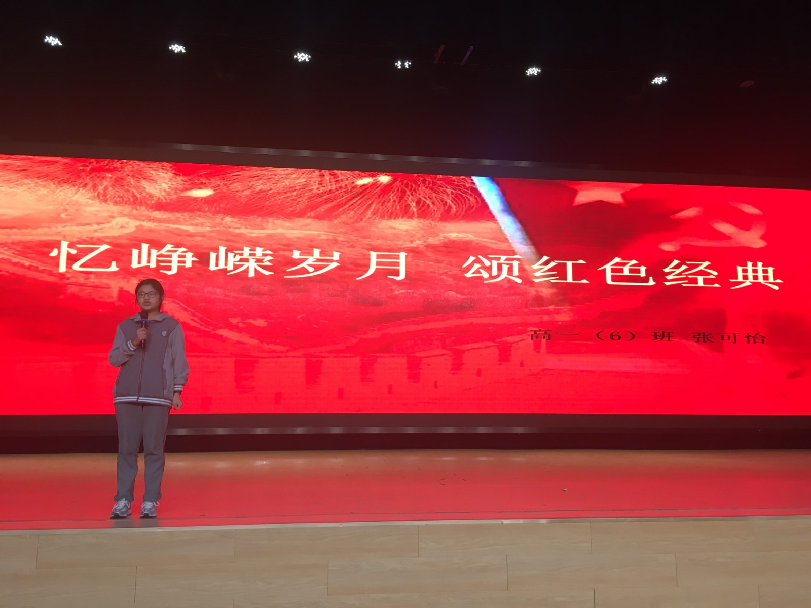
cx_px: 406
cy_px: 304
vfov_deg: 48.2
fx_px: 679
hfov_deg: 61.7
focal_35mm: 29
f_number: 2.2
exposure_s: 1/33
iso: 40
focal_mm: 4.15
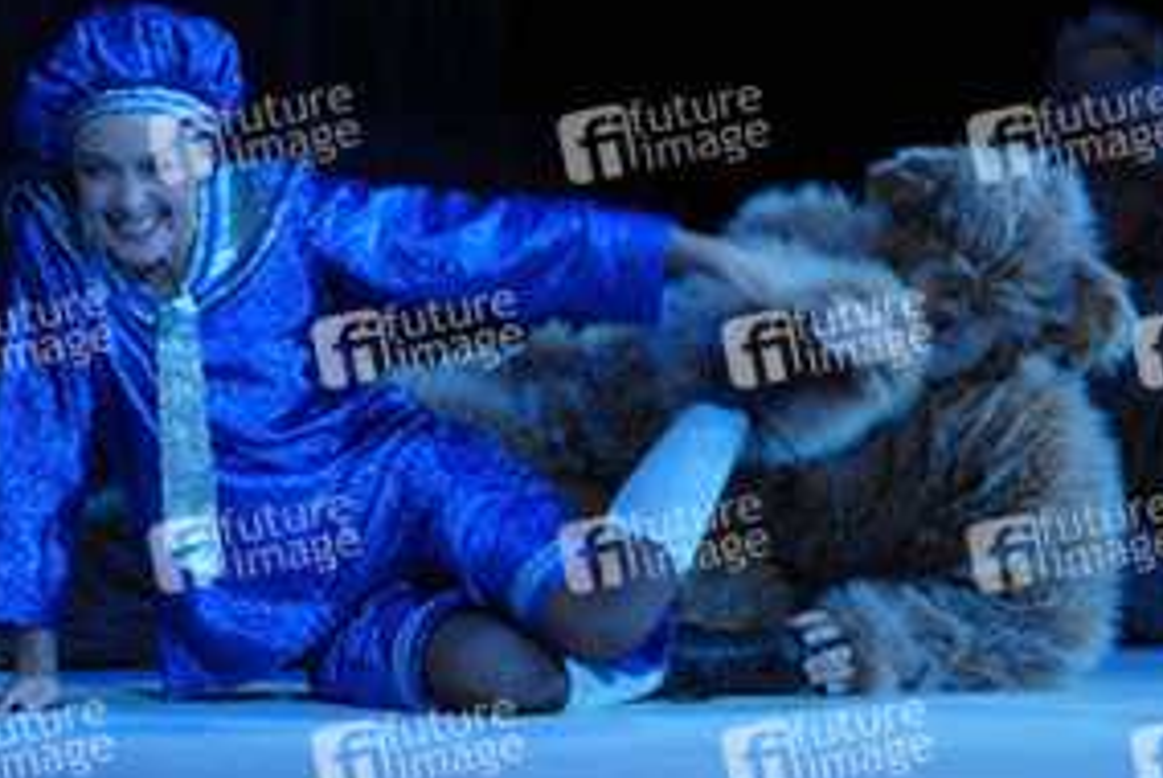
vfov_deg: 6.5
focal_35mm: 213
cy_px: 237
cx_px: 303
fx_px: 6888
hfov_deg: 9.6
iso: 800
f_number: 9
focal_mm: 90
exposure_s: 1/50
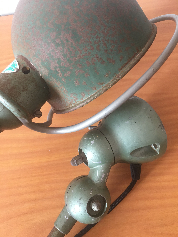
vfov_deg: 61.7
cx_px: 89
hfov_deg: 48.2
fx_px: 199
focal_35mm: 29
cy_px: 118
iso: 125
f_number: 2.2
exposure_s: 1/33
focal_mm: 4.15
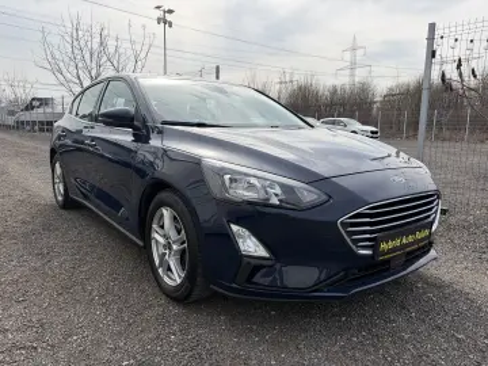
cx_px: 244
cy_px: 183
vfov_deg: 53.1
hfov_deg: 67.3
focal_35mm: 26
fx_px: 367
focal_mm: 5.96
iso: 50
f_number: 1.6
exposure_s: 1/2985
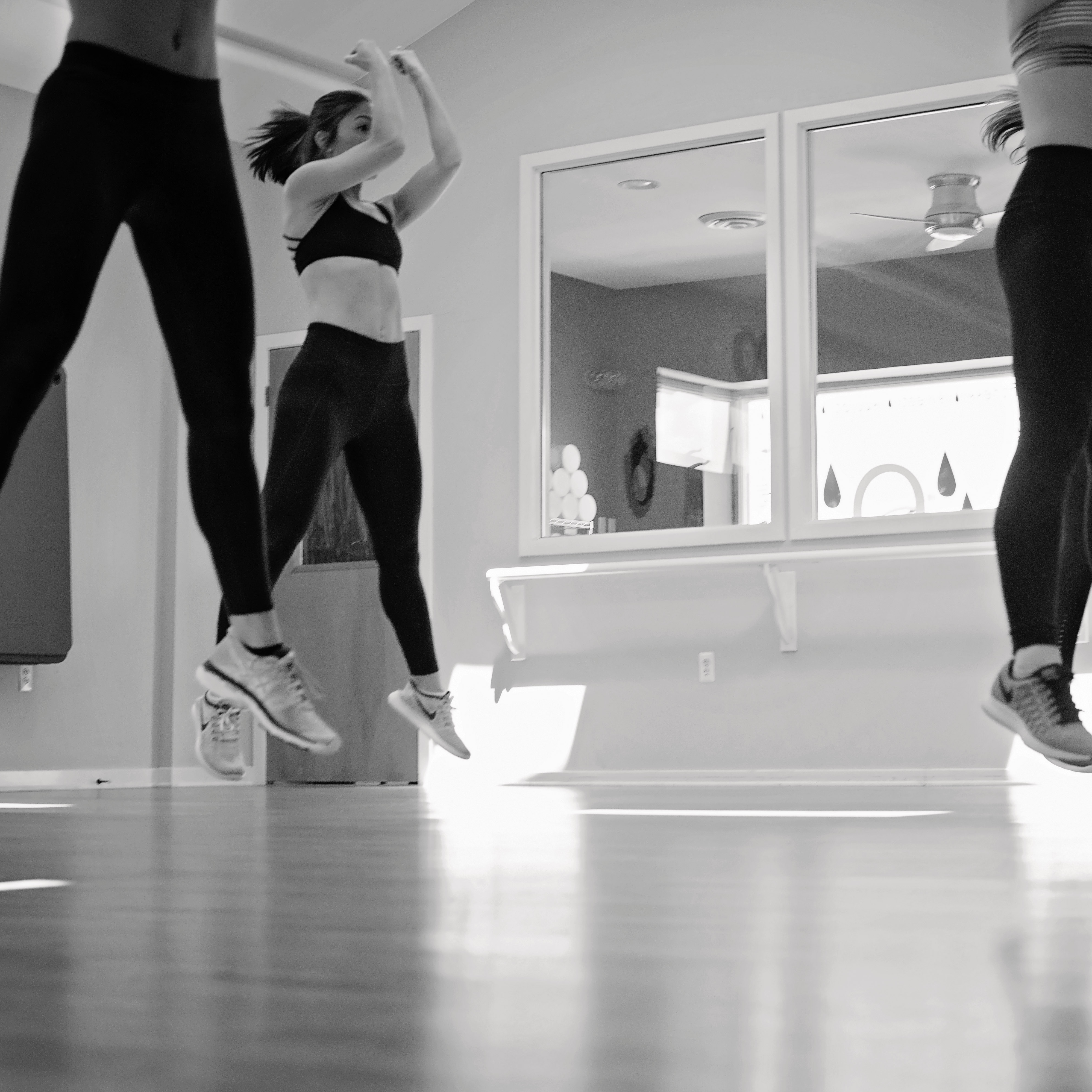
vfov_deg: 26.9
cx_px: 735
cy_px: 548
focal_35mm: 64
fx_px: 2284
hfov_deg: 26.7
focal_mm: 50
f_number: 4
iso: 1600
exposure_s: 1/400
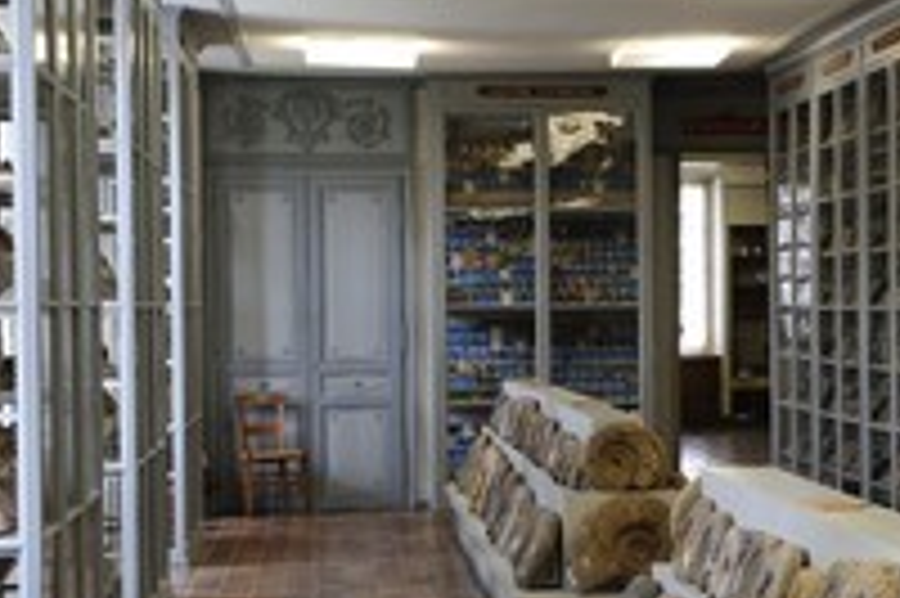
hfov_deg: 19.3
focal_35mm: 105
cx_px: 727
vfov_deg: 13.0
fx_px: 2623
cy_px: 360
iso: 200
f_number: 7.1
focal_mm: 50
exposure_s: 1/5
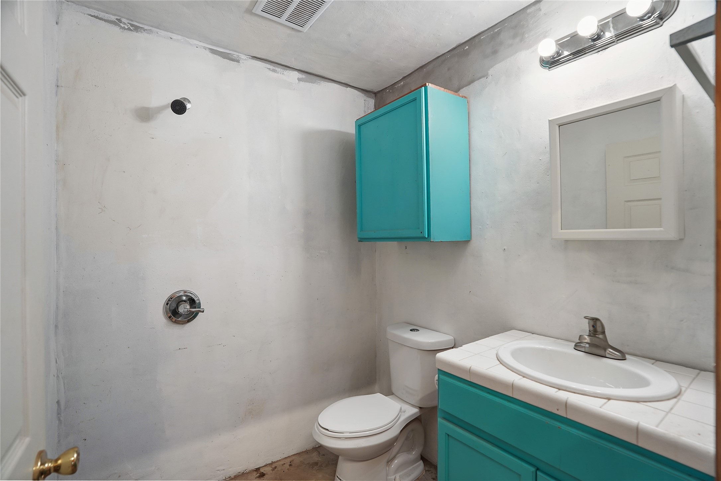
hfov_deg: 96.7
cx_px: 360
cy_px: 240
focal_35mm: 16
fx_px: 320
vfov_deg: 73.8
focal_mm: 16
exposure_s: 1/60
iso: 640
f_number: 5.6
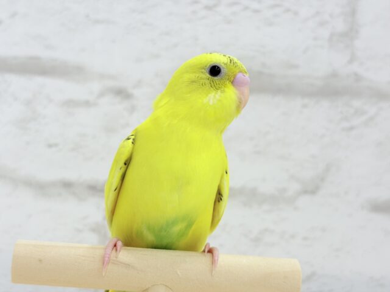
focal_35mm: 52
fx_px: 586
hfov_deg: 36.8
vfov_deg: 28.0
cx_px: 195
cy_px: 146
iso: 32
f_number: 1.6
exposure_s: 1/50
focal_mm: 5.96
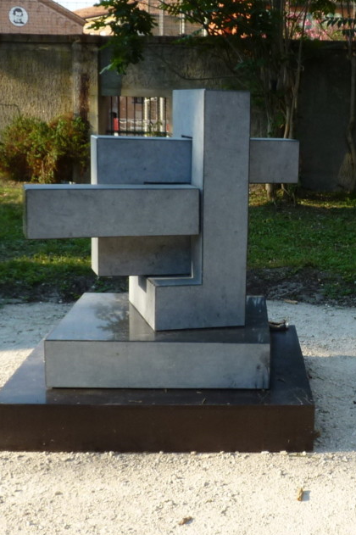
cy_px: 266
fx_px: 846
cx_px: 311
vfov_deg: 35.1
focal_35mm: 57
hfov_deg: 23.2
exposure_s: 1/160
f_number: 4
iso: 80
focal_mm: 4.8
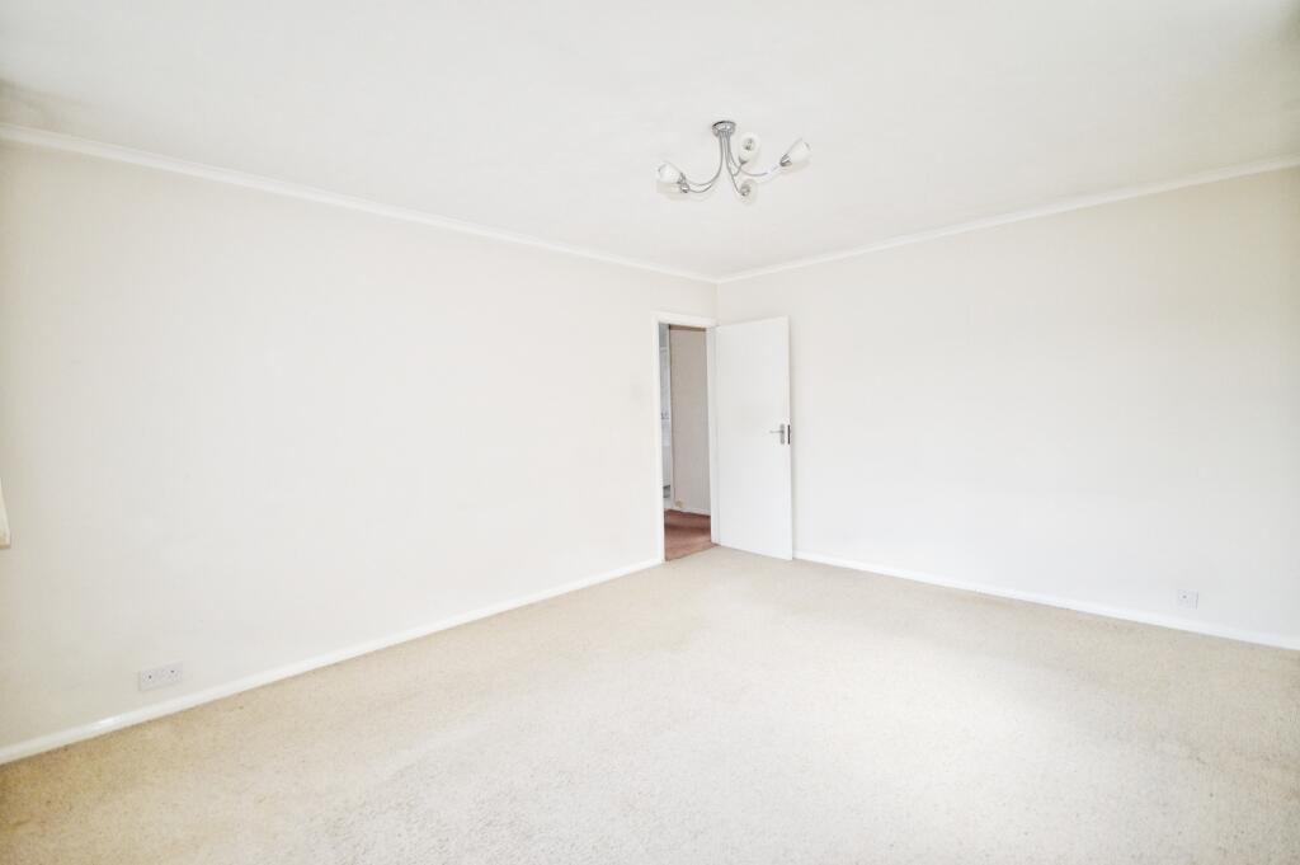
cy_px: 432
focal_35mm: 15
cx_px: 650
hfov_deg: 100.4
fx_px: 541
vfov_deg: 77.2
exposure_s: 1/60
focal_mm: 10
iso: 400
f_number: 4
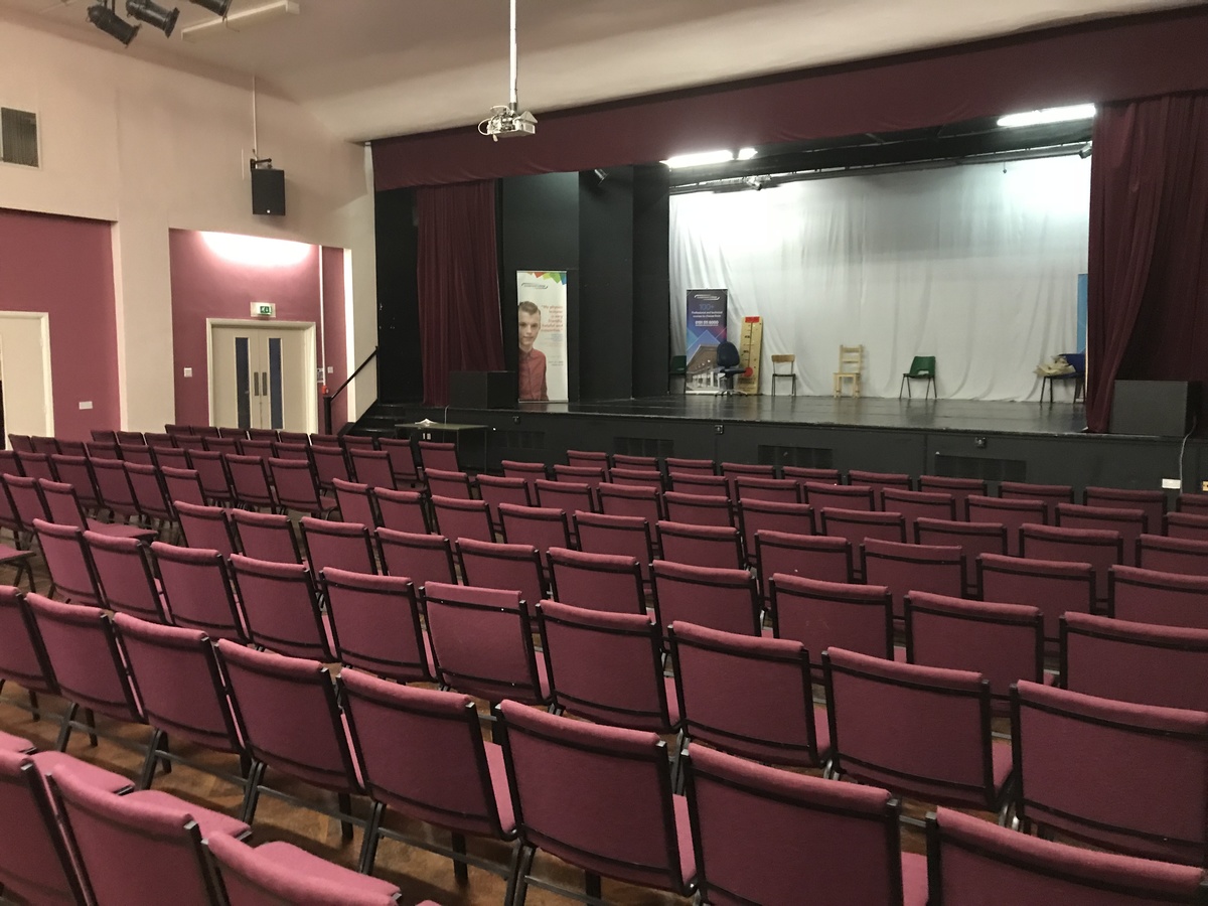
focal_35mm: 28
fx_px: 977
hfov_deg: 63.4
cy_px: 453
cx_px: 604
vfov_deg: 49.7
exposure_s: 1/7
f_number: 1.8
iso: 100
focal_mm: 3.99
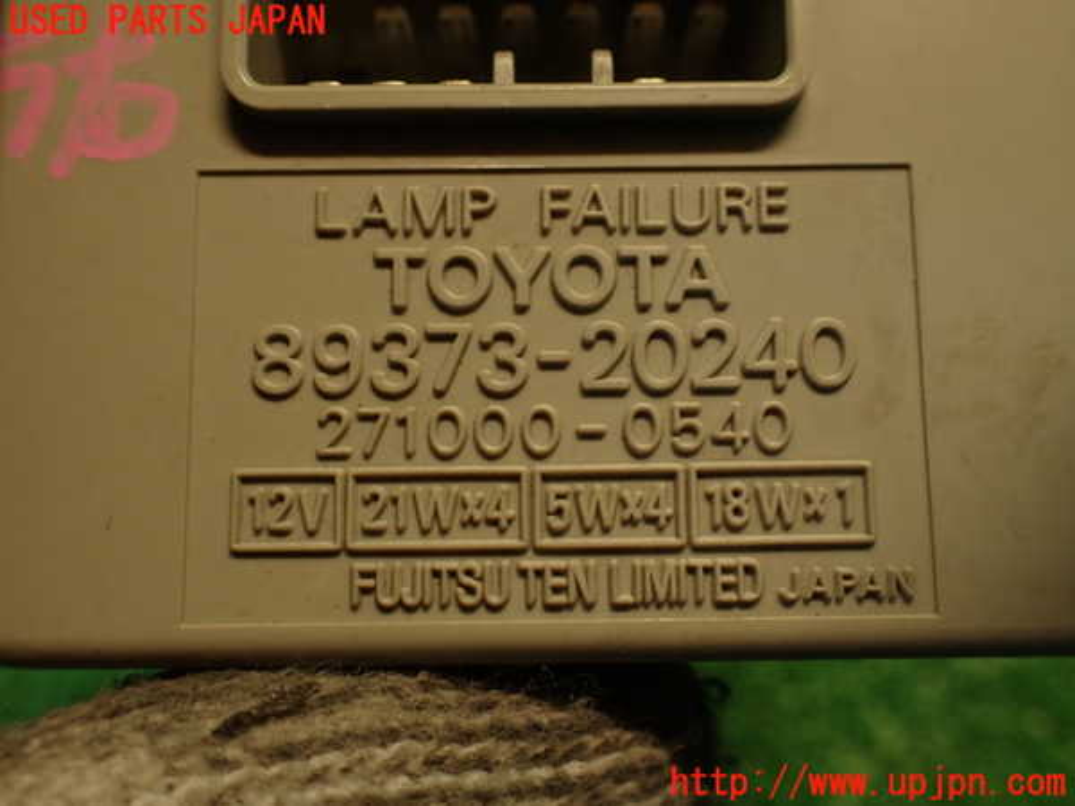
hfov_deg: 56.8
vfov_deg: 44.2
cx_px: 538
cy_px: 403
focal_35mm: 32
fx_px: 994
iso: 200
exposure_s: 1/40
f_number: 2.4
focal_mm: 5.79
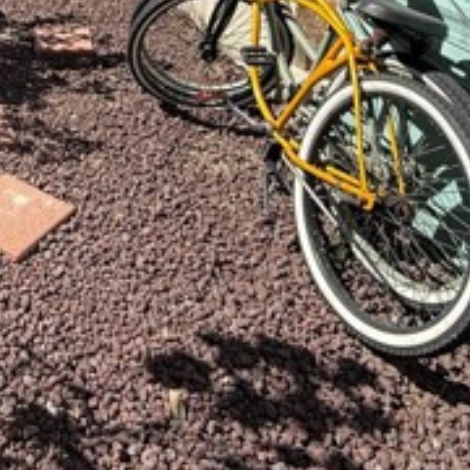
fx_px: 676
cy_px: -97
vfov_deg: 31.8
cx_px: -3
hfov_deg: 34.7
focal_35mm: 44
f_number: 2.2
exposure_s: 1/1285
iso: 64
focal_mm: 2.22
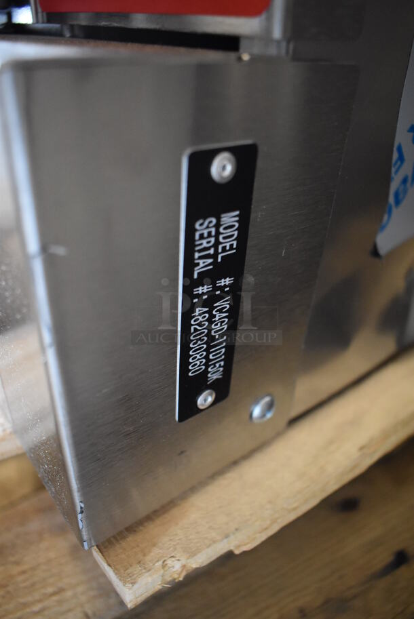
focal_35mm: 27
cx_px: 207
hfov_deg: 48.0
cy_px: 310
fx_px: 465
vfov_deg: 67.3
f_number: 3.5
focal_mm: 18
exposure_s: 1/40
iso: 3200
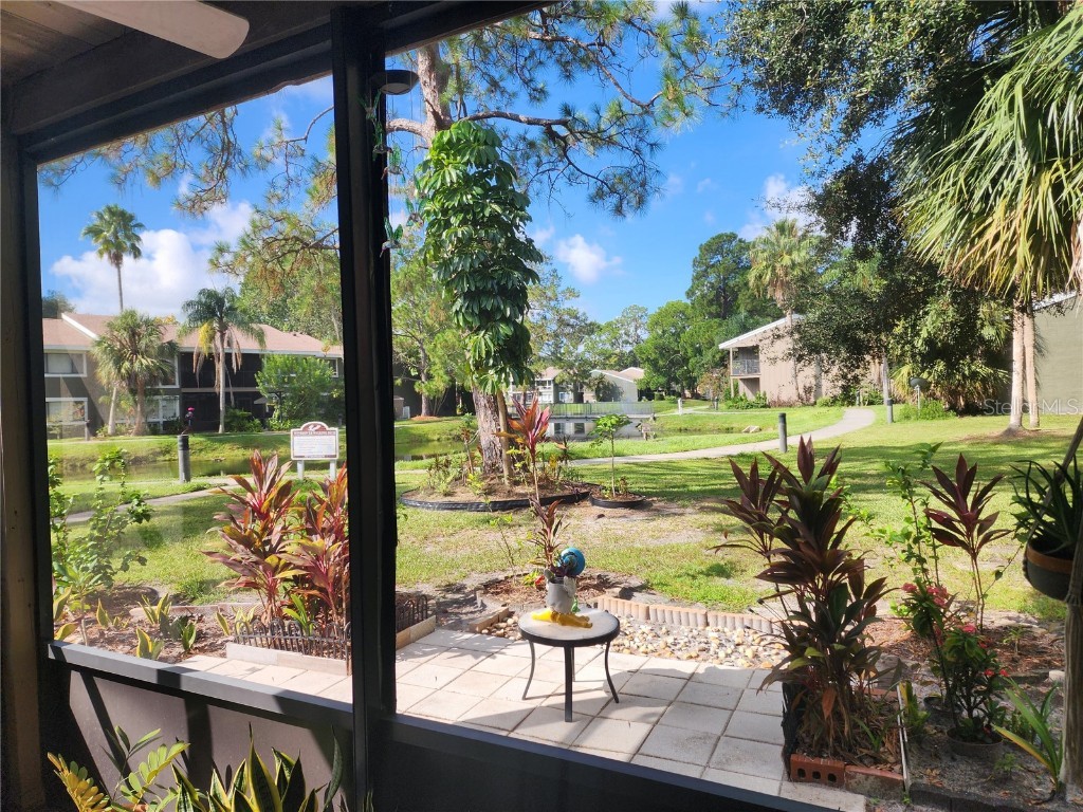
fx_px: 720
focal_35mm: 23
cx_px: 542
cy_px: 406
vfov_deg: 58.9
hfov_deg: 73.9
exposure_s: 1/403
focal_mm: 6.4
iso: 12
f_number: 1.8
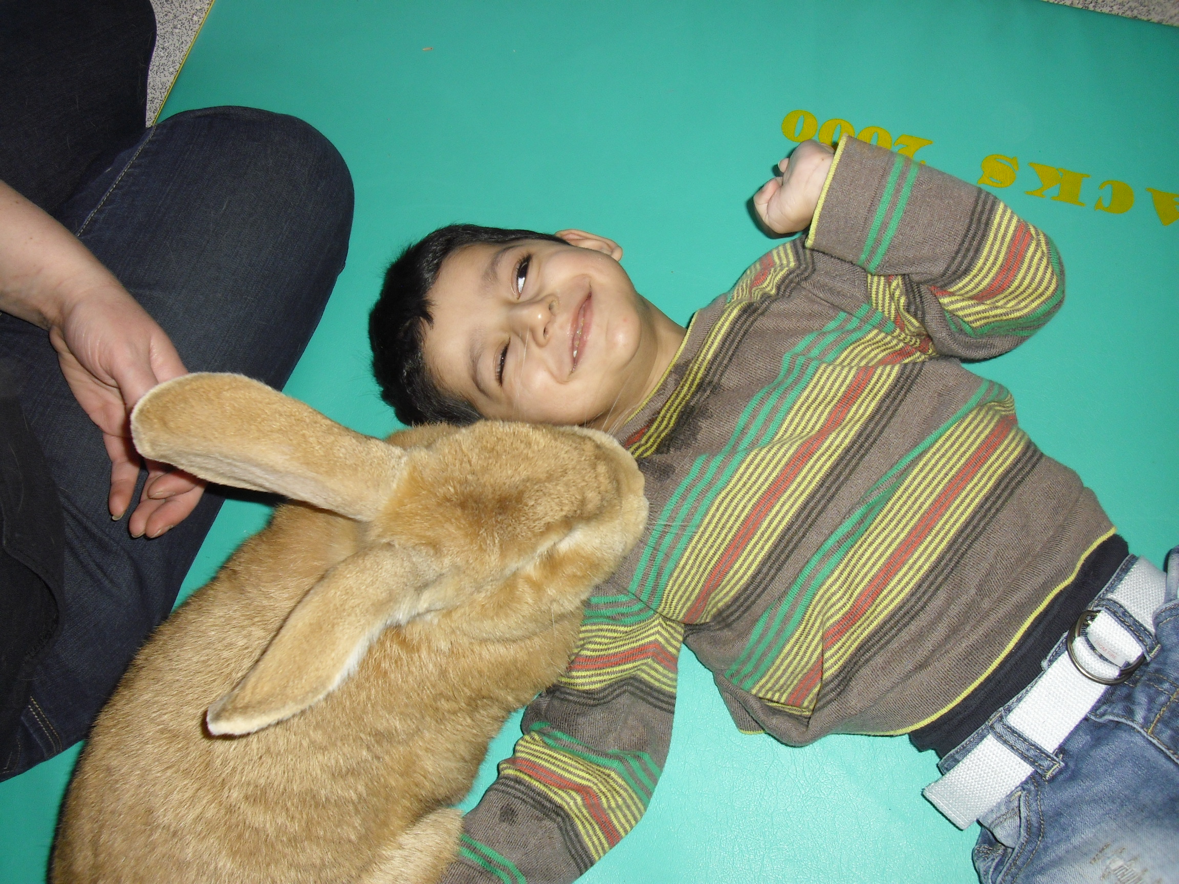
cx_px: 590
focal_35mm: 38
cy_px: 442
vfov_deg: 37.7
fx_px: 1294
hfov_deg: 49.0
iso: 100
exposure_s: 1/60
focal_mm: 6.2
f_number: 2.8
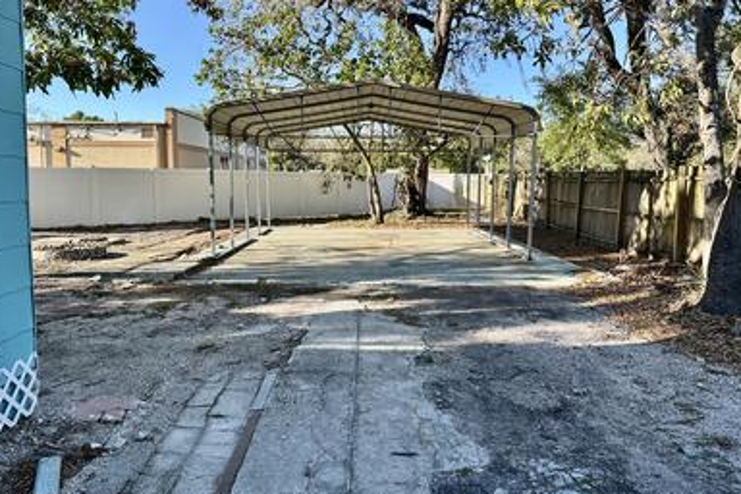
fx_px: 535
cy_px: 226
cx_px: 372
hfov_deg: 69.4
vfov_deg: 49.5
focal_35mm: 26
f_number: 1.78
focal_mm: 6.86
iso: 80
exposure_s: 1/1304
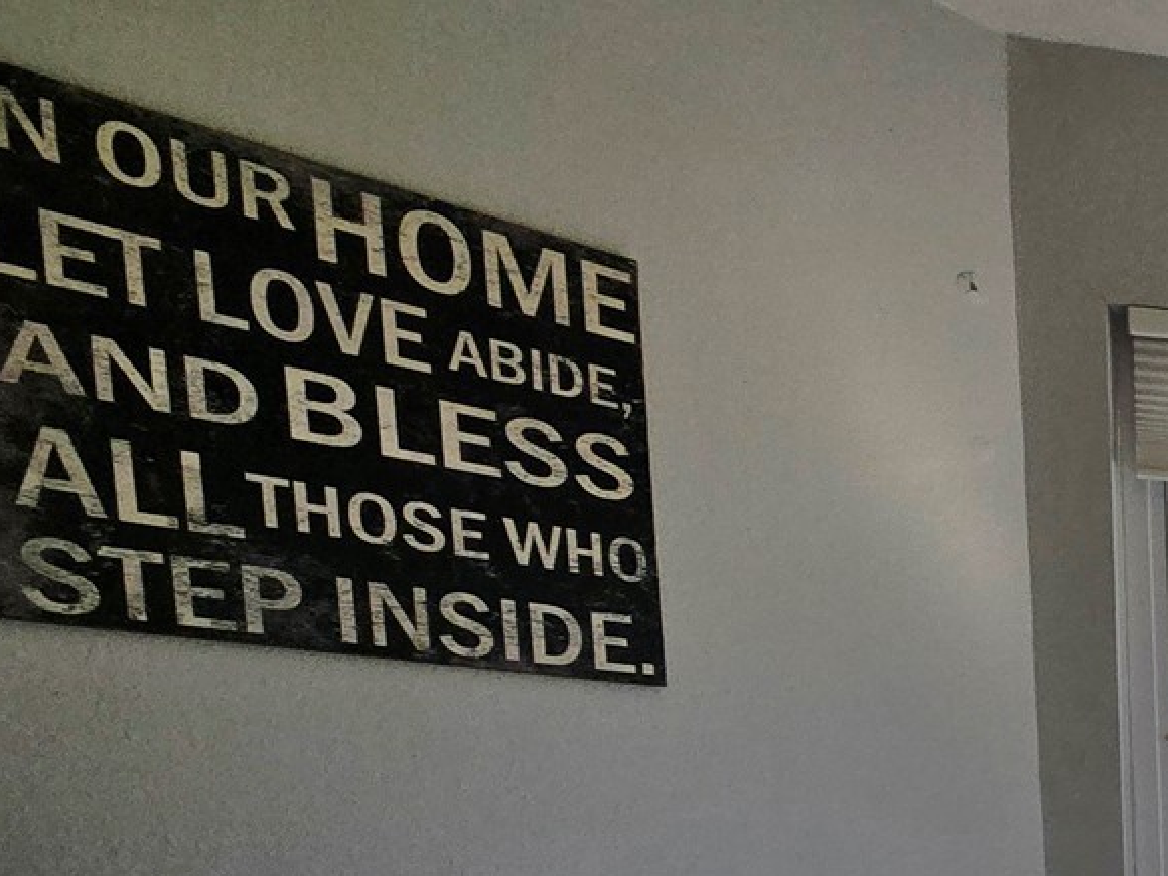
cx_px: 1891
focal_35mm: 43
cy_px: 1061
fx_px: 1451
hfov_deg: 26.0
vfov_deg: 28.9
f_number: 2.2
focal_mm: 2.2
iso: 50
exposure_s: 1/500
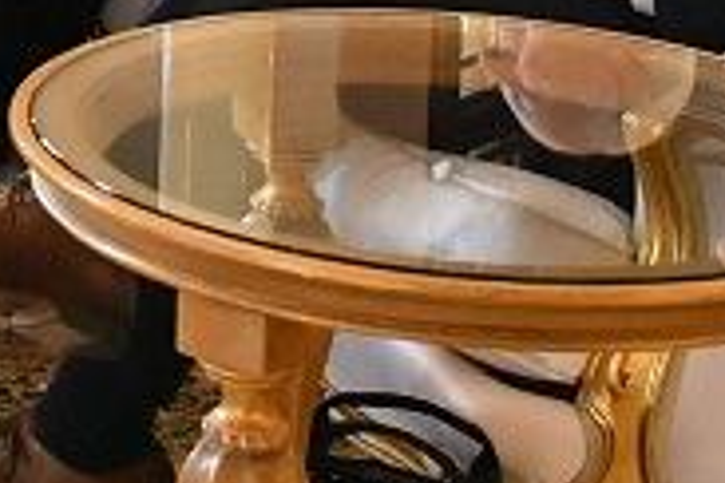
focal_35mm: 169
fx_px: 3403
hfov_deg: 11.4
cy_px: -505
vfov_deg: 7.8
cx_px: -507
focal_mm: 31
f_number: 5
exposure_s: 1/160
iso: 2000
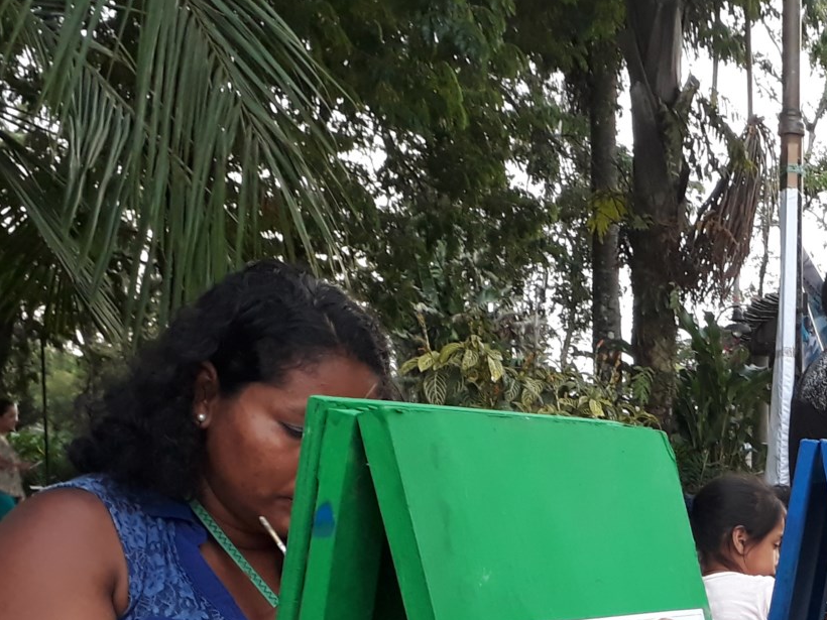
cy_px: 759
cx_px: 861
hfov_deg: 26.7
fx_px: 1625
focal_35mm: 68
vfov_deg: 20.2
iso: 100
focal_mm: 3.6
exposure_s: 1/30
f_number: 1.9
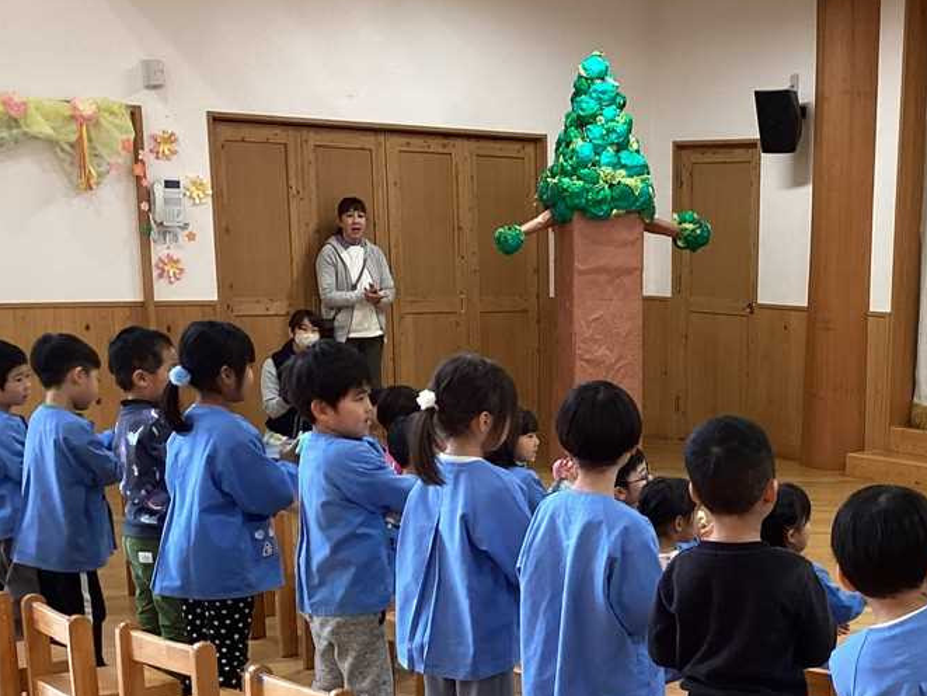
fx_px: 1607
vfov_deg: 23.8
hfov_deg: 31.4
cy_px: 613
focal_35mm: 60
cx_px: 738
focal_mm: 3.3
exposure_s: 1/50
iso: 100
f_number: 2.4
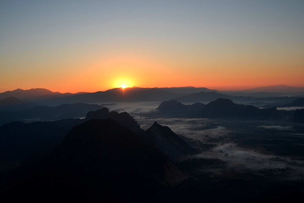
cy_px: 102
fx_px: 291
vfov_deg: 38.4
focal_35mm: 34
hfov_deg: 55.1
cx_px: 152
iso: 400
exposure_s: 1/2000
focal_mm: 23
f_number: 4.5
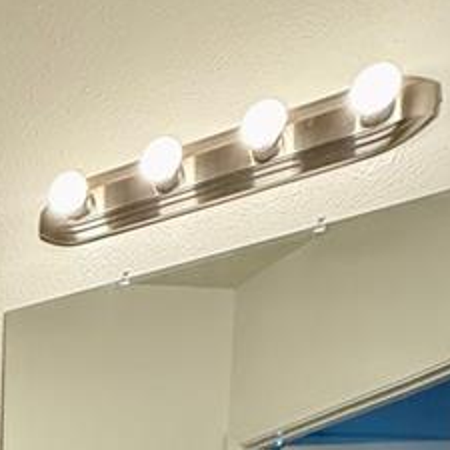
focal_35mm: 66
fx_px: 971
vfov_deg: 19.6
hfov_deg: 19.5
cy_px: 806
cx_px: -358
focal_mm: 2.22
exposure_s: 1/120
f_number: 2.2
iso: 160
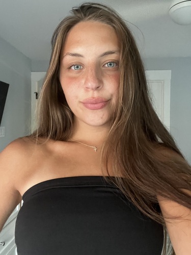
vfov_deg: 60.0
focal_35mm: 30
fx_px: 221
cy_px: 128
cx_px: 96
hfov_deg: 46.8
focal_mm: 2.71
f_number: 2.2
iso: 400
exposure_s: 1/35
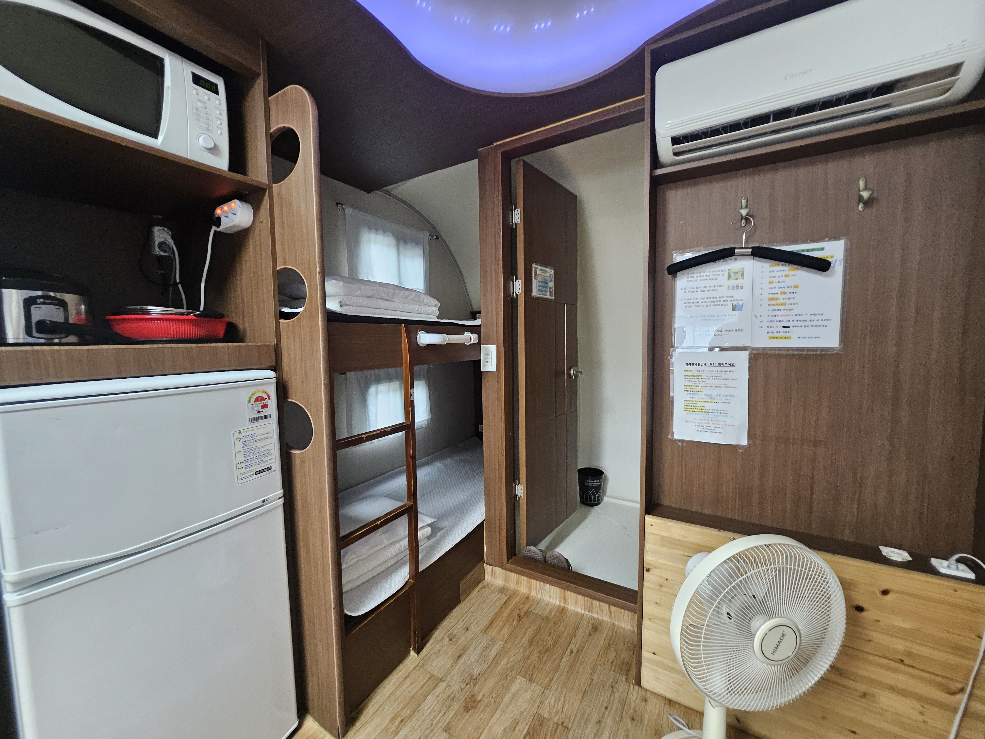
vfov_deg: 89.9
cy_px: 370
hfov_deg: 106.2
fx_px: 370
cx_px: 492
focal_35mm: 13
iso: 320
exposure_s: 1/40
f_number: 2.2
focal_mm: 1.7
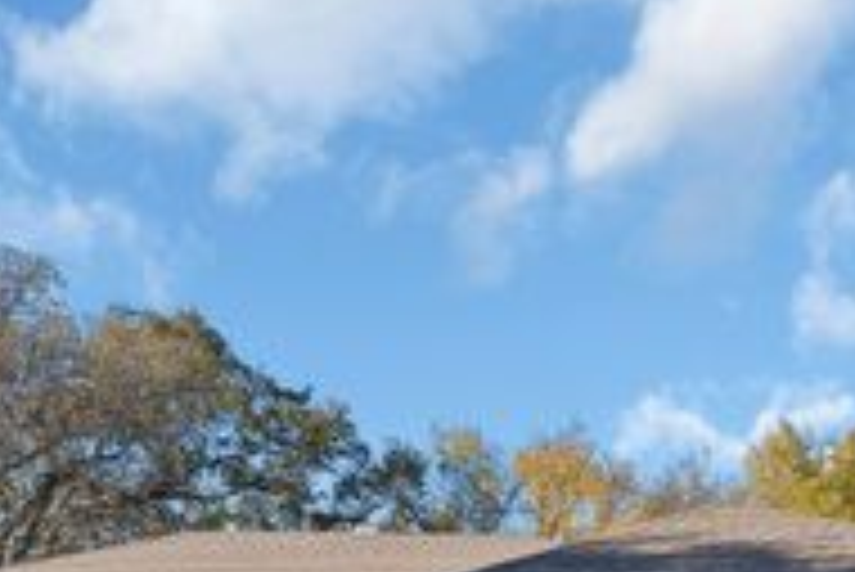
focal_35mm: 50
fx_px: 1188
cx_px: 441
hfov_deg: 39.6
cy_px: 730
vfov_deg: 24.0
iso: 640
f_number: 9
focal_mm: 19
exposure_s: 1/200
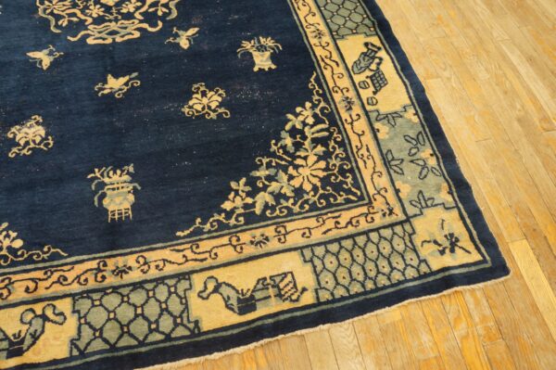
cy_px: 185
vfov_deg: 47.9
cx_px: 278
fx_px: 417
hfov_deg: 67.4
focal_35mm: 27
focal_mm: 18
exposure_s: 1/60
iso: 1000
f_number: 4
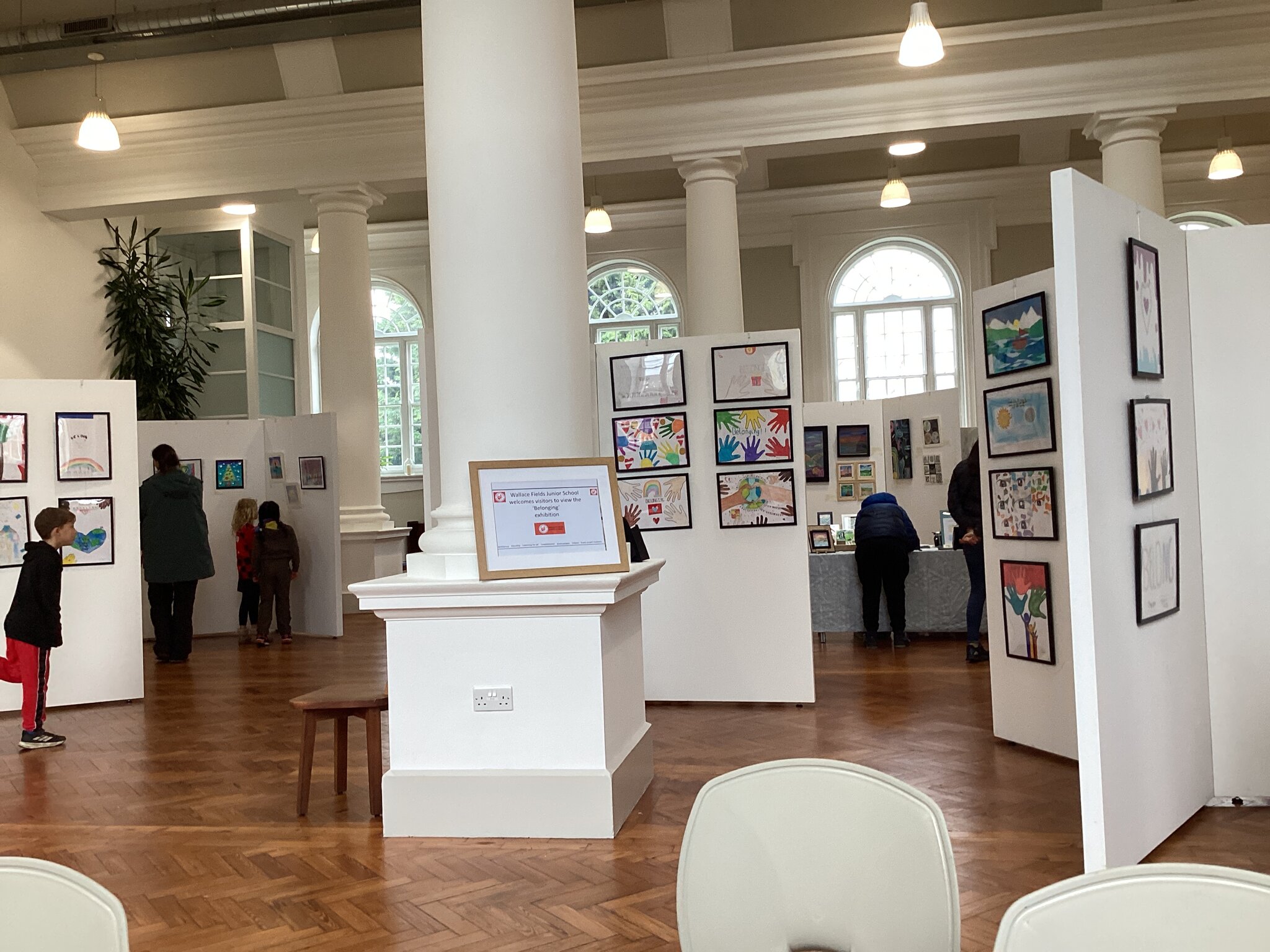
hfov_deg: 58.4
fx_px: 1137
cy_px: 476
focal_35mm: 31
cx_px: 635
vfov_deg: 45.4
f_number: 2.4
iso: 80
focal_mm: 3.3
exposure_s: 1/100
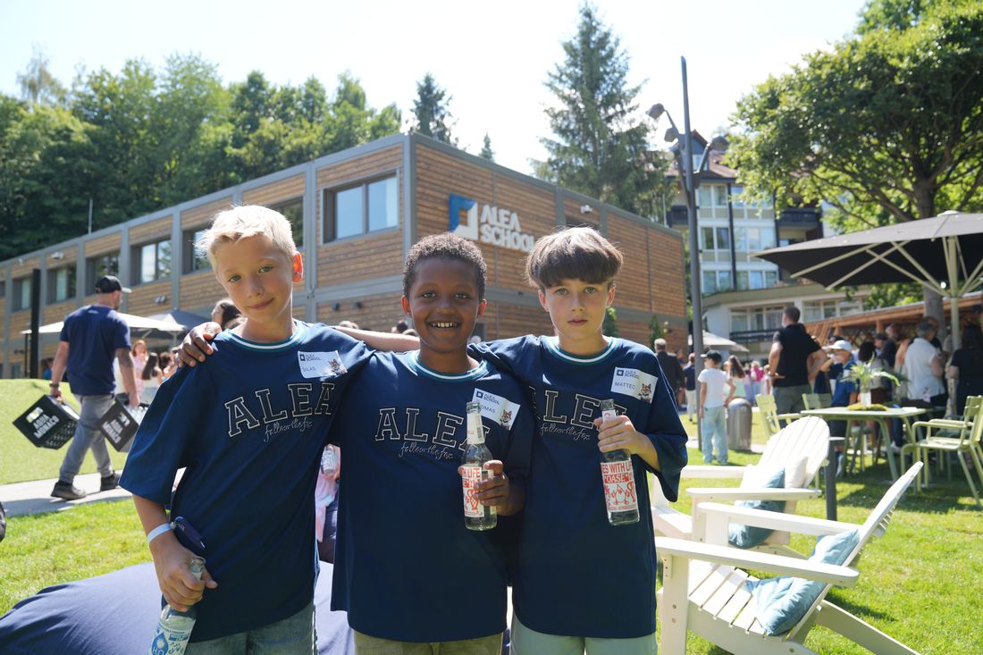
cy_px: 328
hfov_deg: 65.5
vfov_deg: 46.4
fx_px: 764
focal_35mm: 28
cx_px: 492
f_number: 4
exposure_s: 1/320
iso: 125
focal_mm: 28
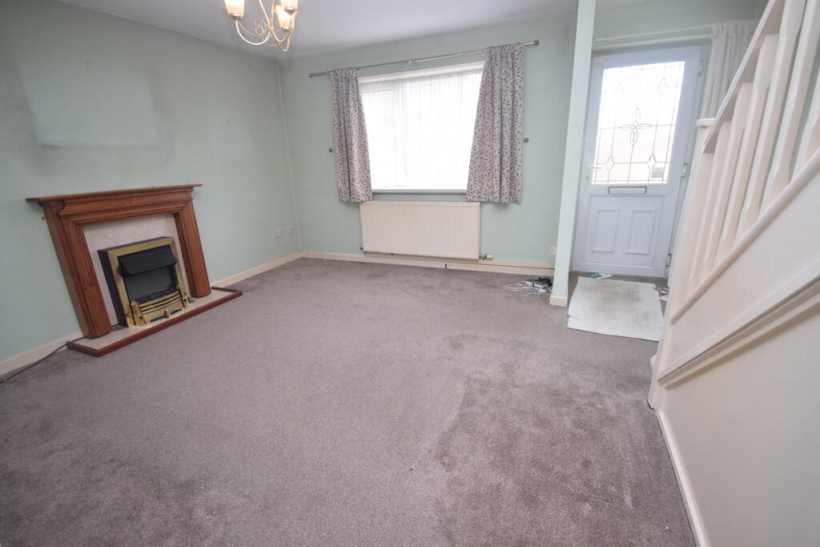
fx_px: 342
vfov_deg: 77.3
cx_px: 410
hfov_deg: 100.4
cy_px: 274
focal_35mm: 15
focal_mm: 10
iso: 400
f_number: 4.5
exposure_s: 1/80
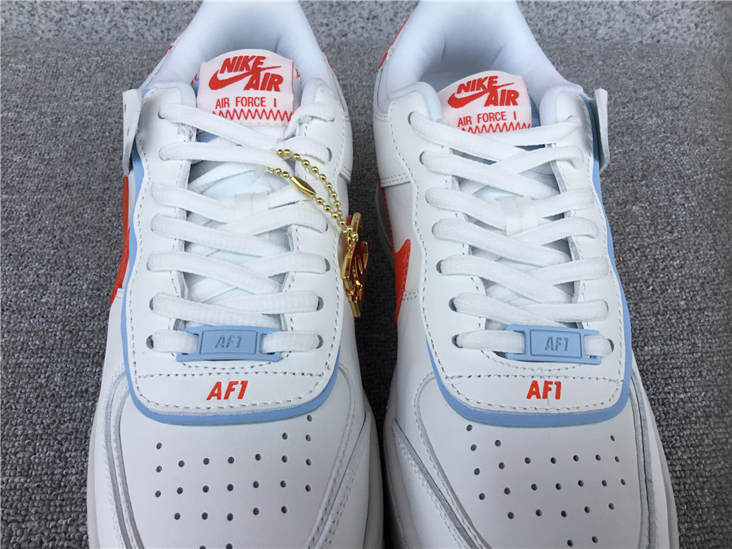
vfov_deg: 45.4
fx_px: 656
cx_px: 366
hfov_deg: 58.4
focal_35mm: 31
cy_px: 274
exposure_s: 1/646
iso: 25
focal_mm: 3.3
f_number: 2.4
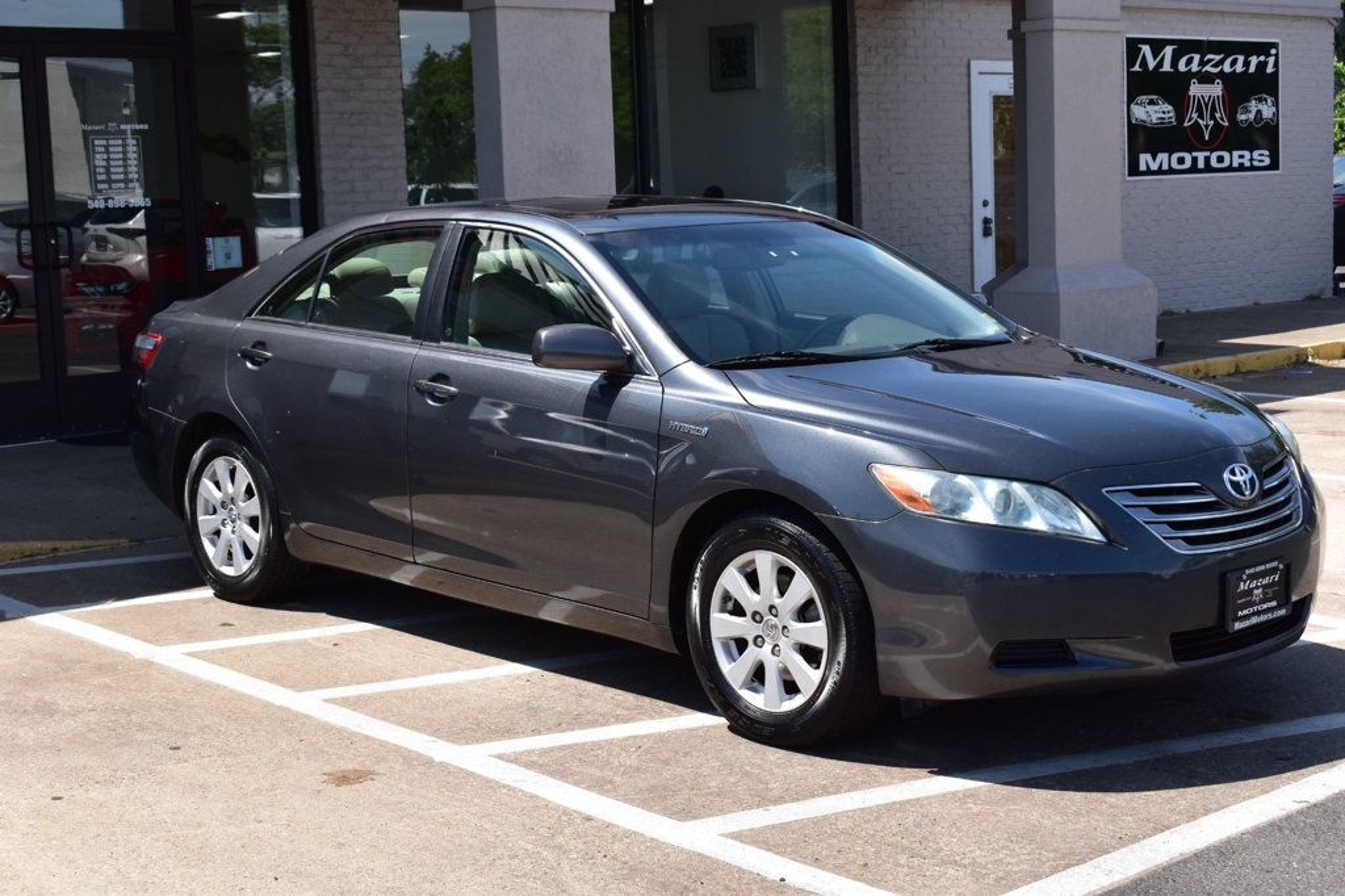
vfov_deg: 25.0
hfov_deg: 36.9
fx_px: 2017
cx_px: 672
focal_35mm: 54
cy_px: 448
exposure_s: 1/500
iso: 400
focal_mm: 36
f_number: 11
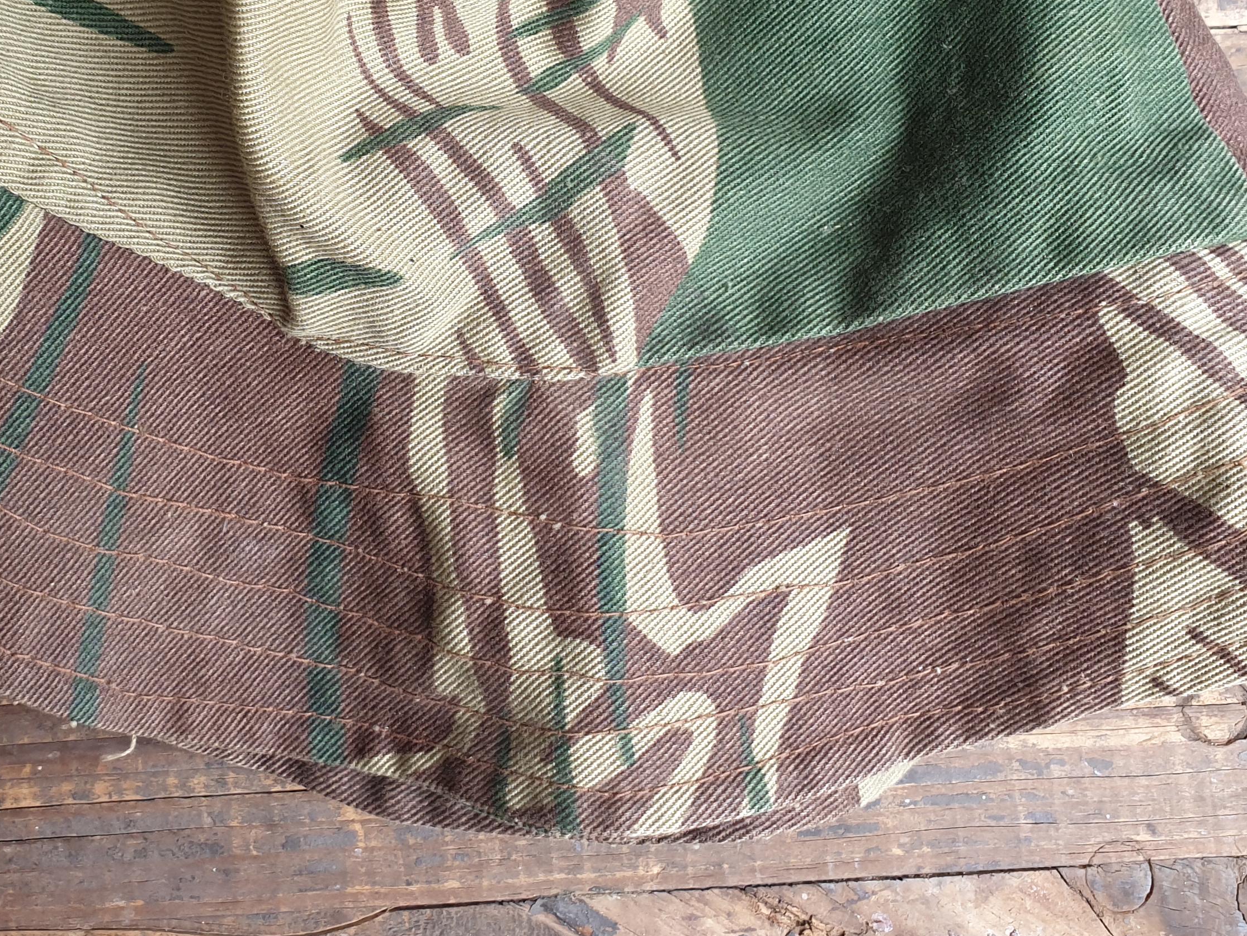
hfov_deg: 40.0
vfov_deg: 30.3
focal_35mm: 47
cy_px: 227
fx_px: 1693
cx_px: 433
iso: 80
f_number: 2.4
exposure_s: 1/100
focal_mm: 4.3
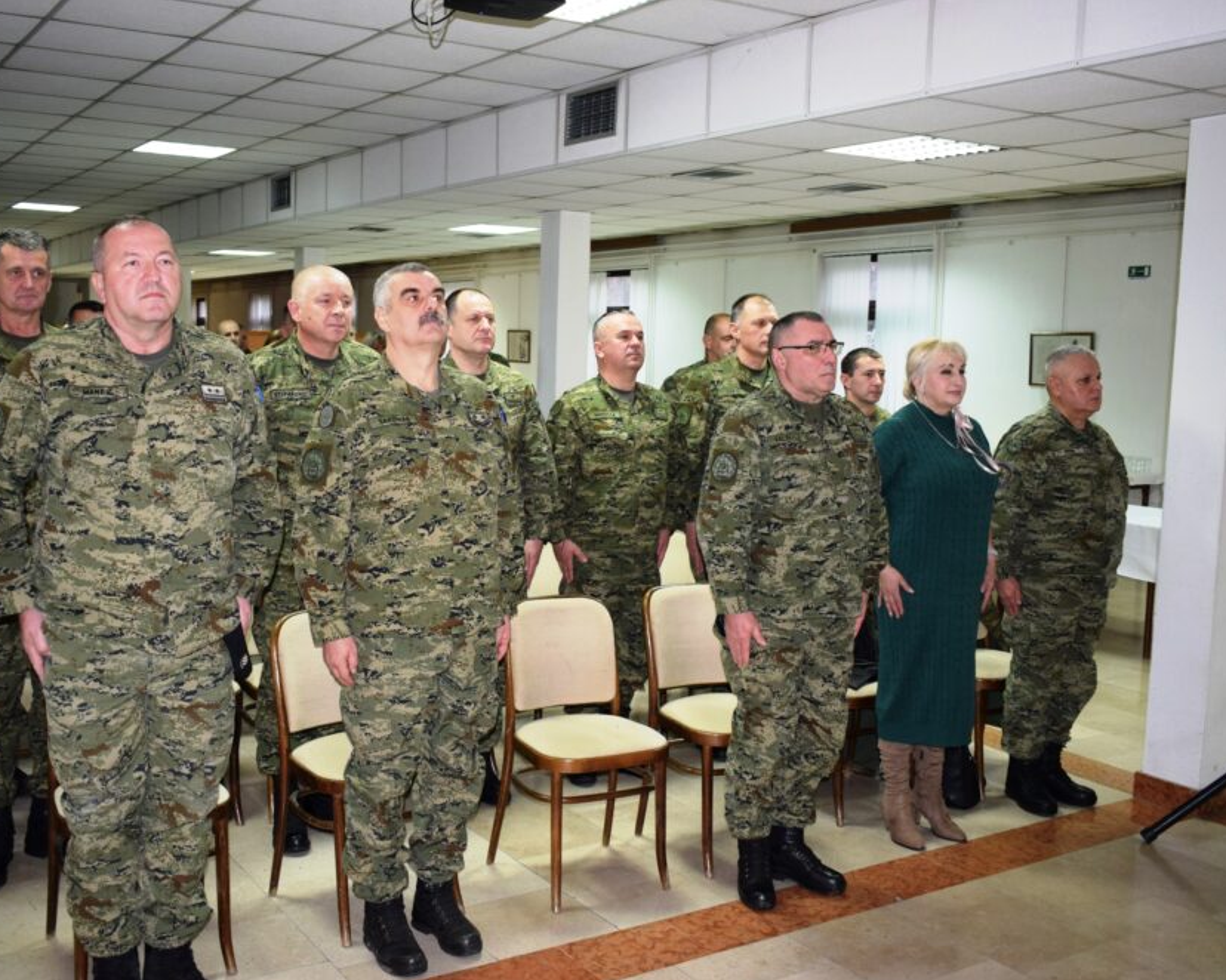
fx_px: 1327
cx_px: 548
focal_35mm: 37
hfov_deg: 49.5
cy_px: 480
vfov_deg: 40.5
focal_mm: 21
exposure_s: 1/60
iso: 1100
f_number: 3.8
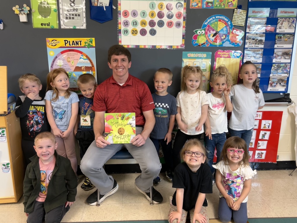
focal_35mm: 26
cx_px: 148
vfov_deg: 53.1
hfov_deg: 67.3
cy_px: 112
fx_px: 223
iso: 250
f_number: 1.5
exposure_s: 1/60
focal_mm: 5.7
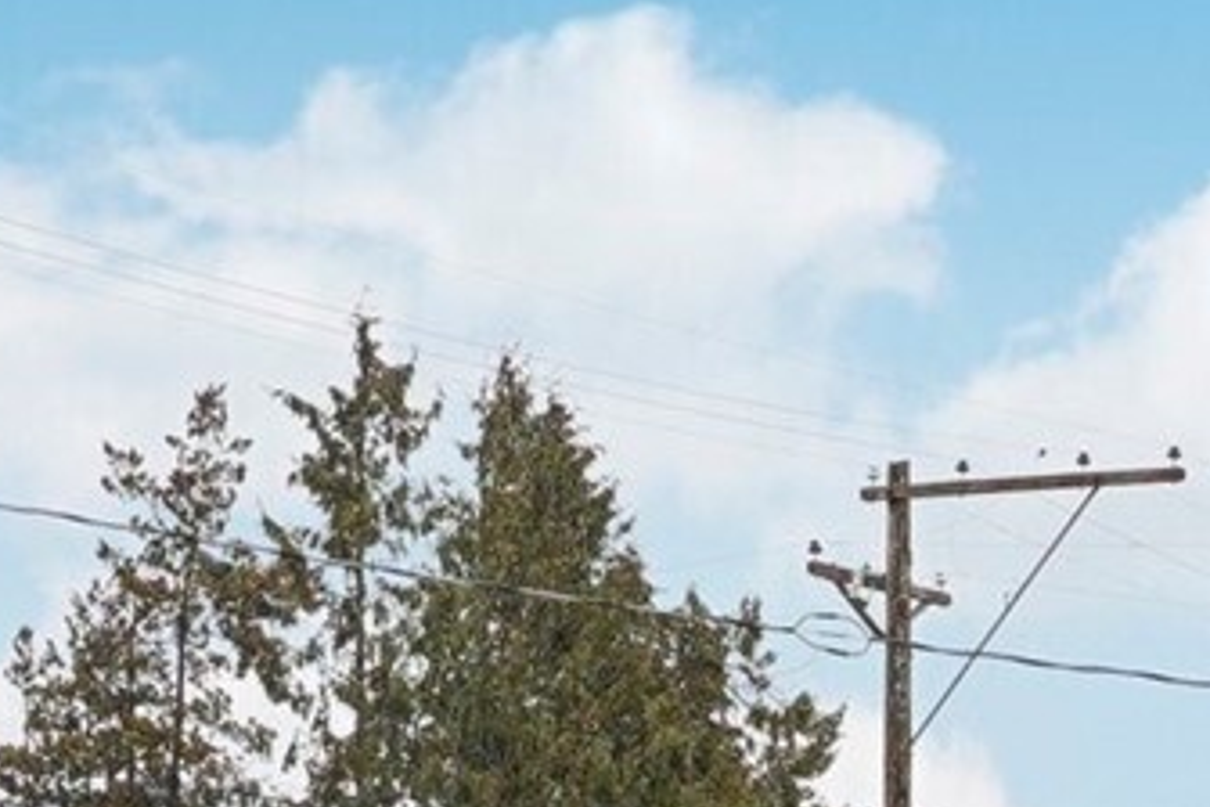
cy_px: 1486
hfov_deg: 10.1
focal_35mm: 197
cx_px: 1792
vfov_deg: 6.8
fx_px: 6621
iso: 320
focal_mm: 26
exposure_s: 1/125
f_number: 8
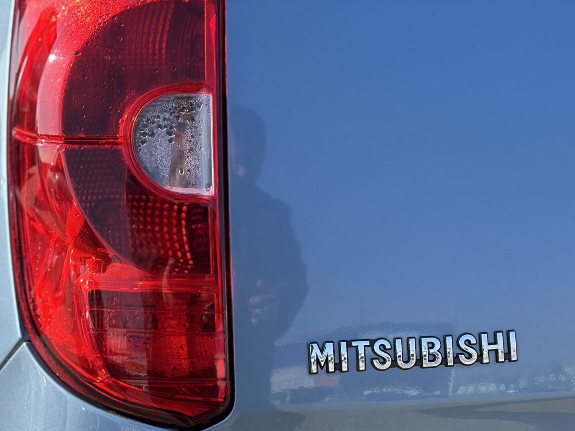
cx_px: 211
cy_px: 267
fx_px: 1412
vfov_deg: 17.3
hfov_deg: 23.0
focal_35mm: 85
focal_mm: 6.86
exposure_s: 1/2410
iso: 80
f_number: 1.78
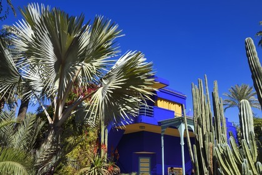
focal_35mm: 32
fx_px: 233
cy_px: 88
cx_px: 131
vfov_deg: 41.1
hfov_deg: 58.7
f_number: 13
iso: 200
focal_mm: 32
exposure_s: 1/250
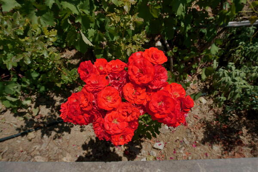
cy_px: 86
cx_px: 129
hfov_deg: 73.7
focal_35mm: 24
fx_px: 172
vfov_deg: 53.1
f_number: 9
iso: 100
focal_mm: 16
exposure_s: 1/200
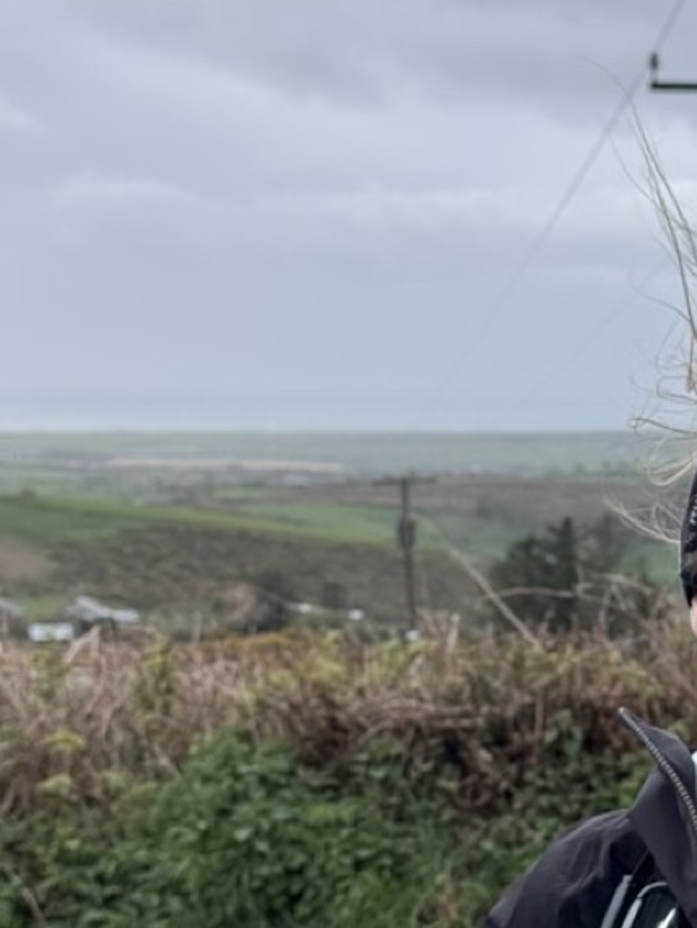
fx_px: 2710
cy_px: 552
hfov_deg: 14.4
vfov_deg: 19.4
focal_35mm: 101
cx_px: 690
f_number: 1.78
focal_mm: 6.76
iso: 64
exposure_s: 1/4310
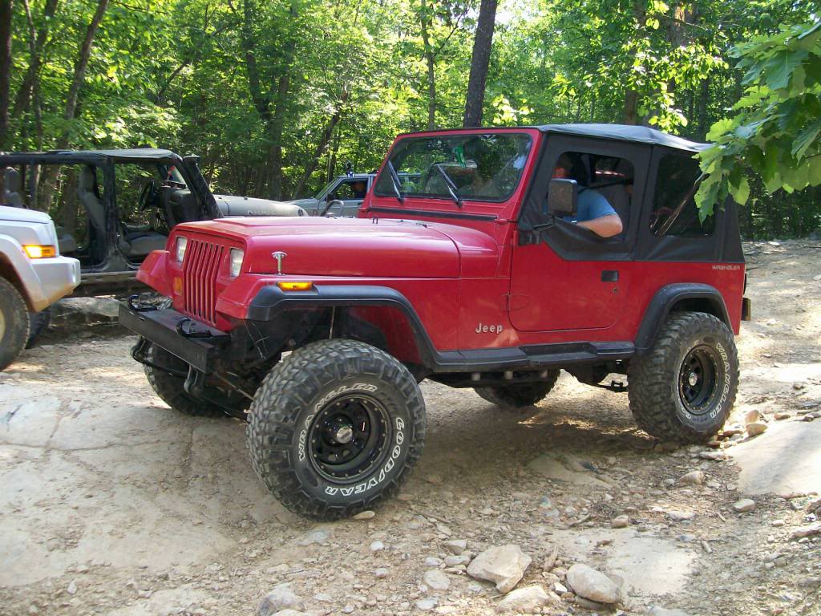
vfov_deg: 39.7
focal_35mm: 36
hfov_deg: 51.4
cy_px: 308
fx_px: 854
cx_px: 410
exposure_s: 1/160
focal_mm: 6
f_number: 2.7
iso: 80
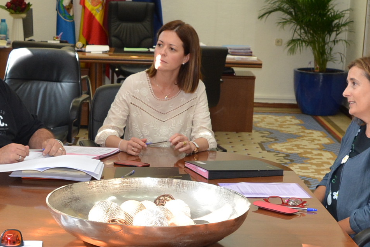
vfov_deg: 15.9
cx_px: 164
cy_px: 233
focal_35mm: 85
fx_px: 874
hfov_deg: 23.9
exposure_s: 1/125
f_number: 4
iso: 400
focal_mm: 18
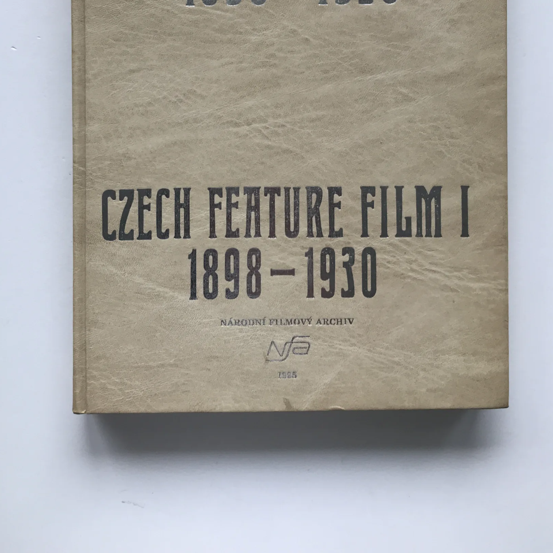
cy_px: 128
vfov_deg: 41.4
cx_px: 269
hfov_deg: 42.8
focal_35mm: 39
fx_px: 705
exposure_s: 1/100
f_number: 1.8
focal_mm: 3.99
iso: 32
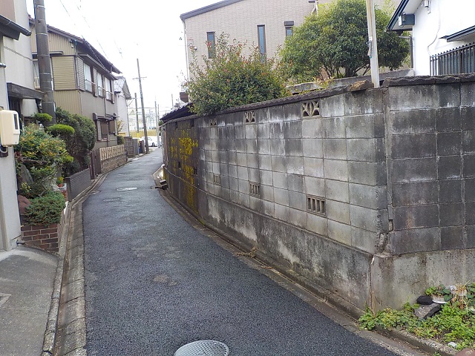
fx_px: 412
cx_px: 238
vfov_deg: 46.8
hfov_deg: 60.0
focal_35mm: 30
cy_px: 178
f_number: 3.3
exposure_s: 1/200
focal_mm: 4.1
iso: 125
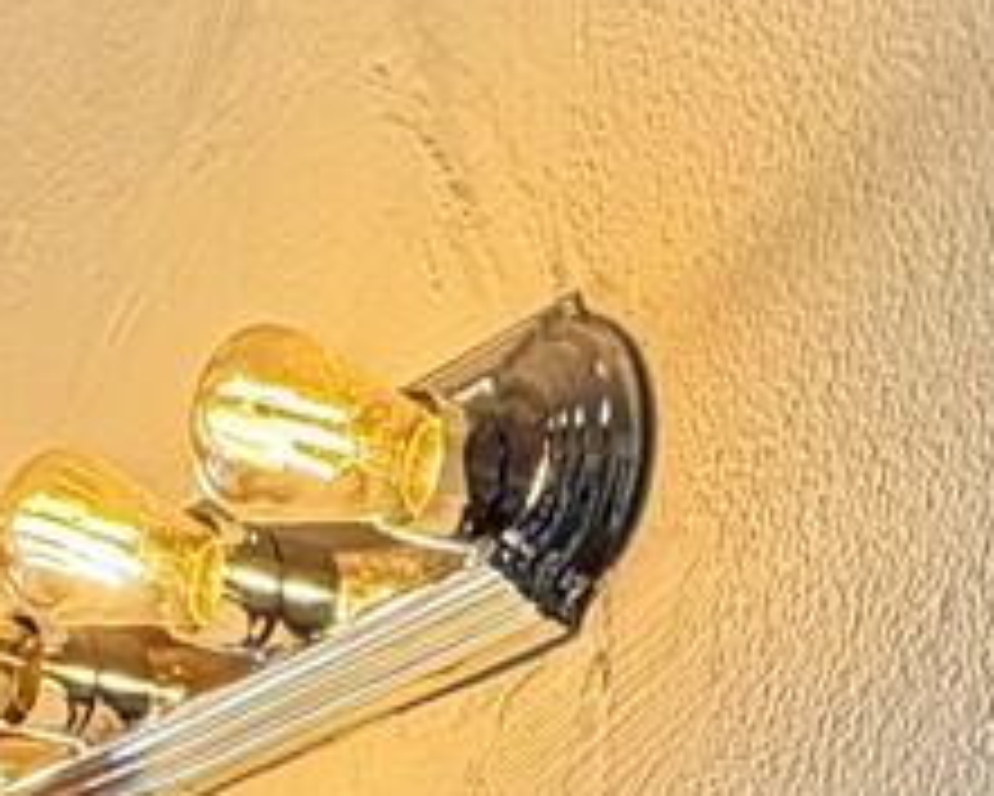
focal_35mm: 99
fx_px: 2914
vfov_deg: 10.9
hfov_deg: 19.2
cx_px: 247
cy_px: 2325
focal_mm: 2.22
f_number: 2.2
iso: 125
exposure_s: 1/120
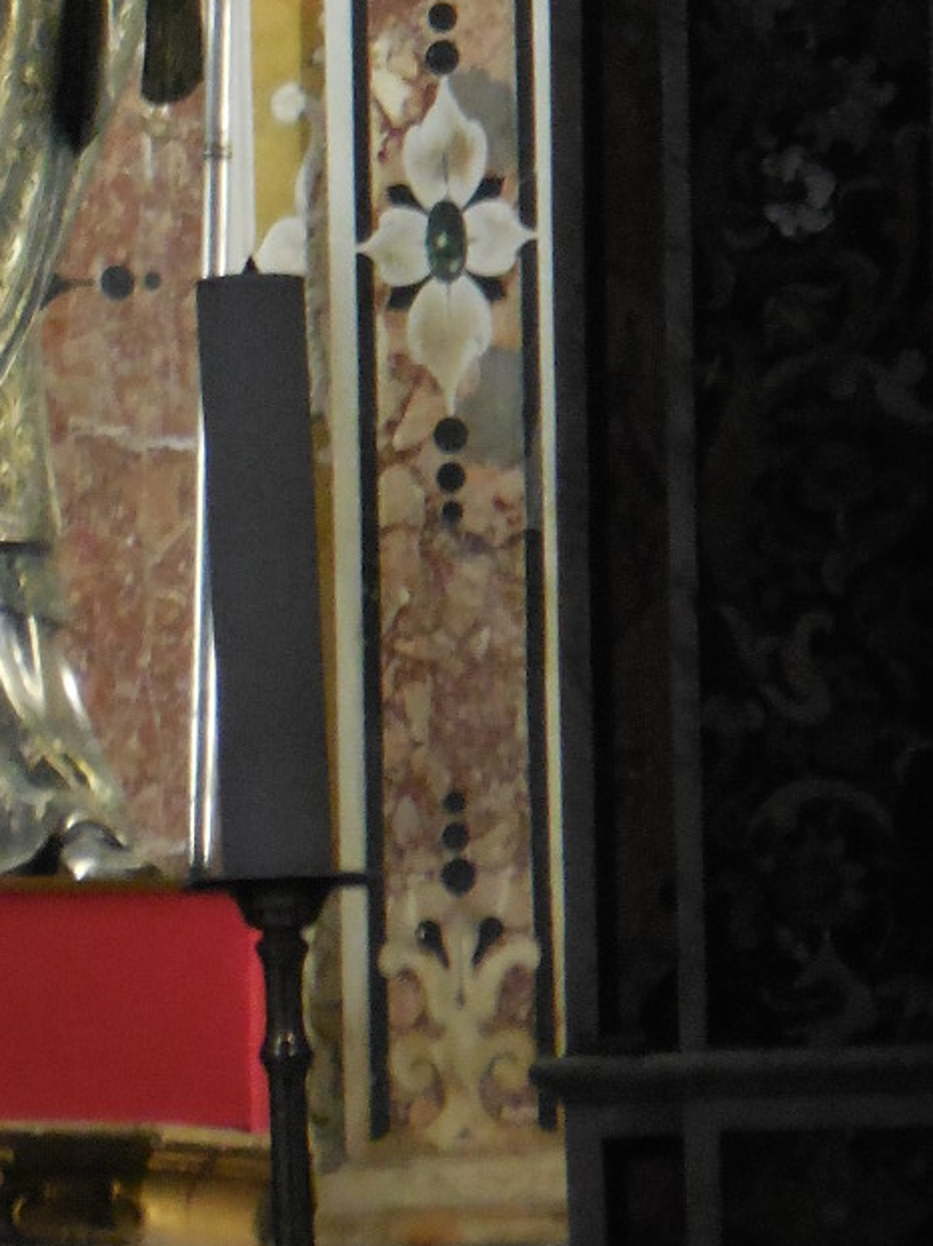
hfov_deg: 1.9
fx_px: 27763
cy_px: -122
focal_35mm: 772
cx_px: -72
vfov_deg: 2.6
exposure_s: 1/15
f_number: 6.3
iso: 800
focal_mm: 54
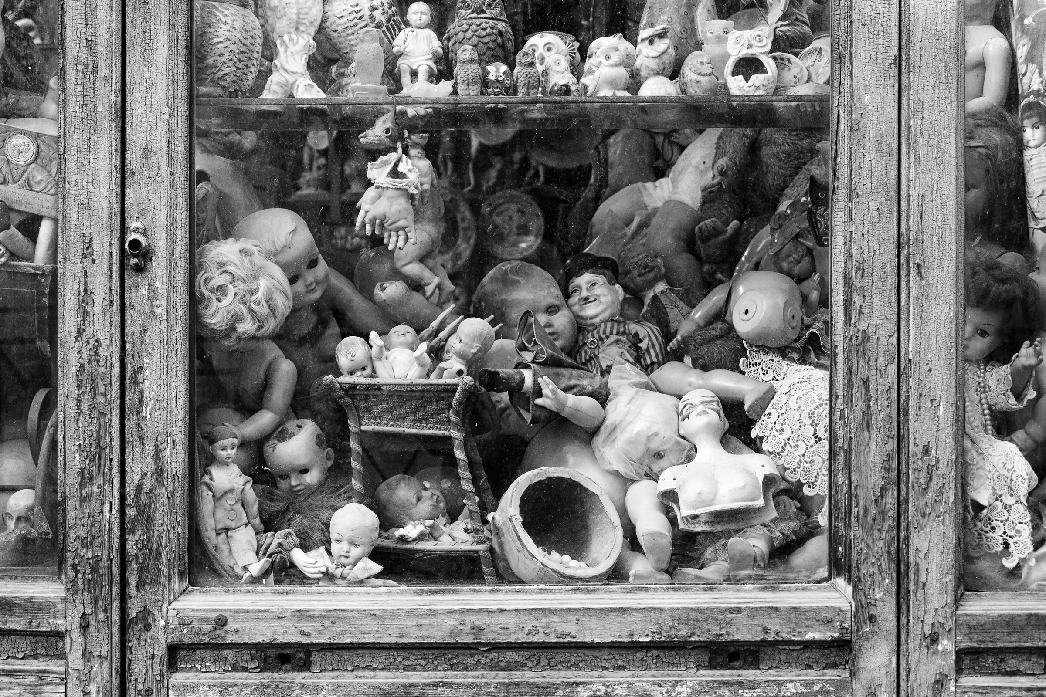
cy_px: 348
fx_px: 1366
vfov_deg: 28.6
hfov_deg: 41.9
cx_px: 523
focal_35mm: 47
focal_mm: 31
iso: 800
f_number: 4.7
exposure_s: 1/60
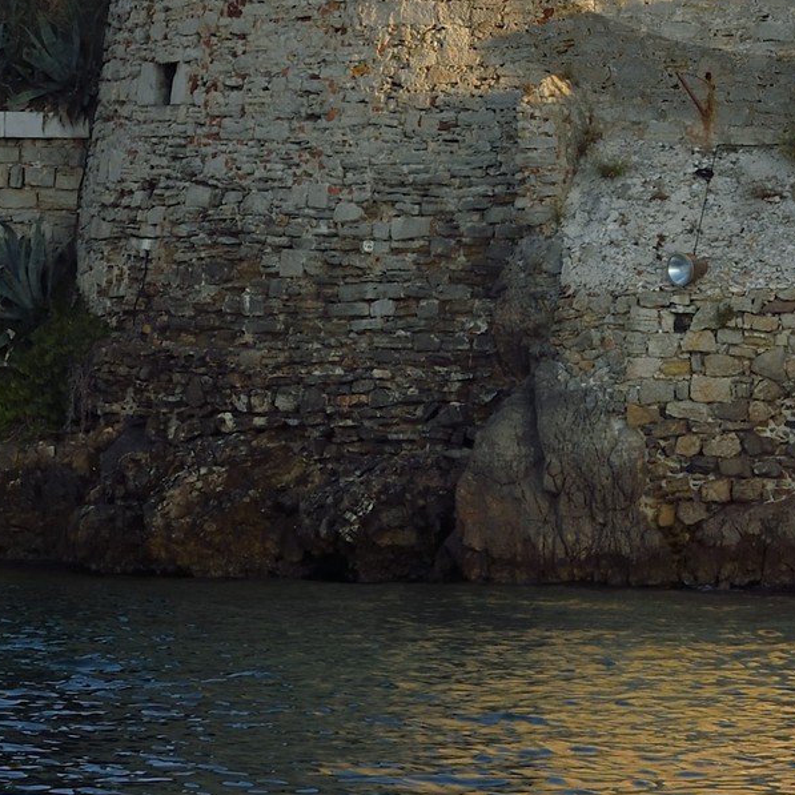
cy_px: -494
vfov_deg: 5.3
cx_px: 814
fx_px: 8445
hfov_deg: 5.4
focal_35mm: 325
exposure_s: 1/500
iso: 200
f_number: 6.3
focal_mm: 95
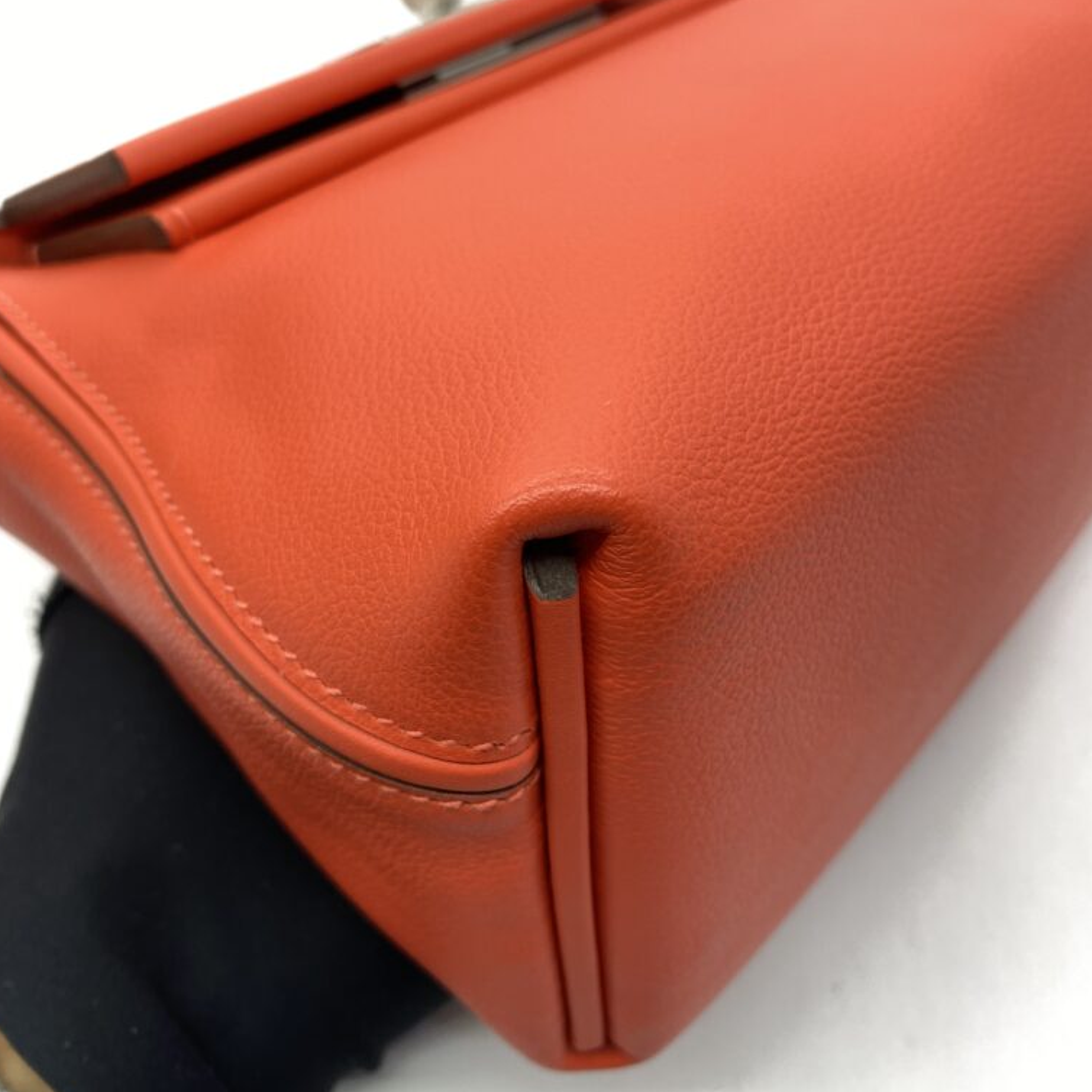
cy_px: 478
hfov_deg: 54.0
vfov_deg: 53.9
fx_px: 1071
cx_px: 540
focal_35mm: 30
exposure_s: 1/100
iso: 64
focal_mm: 4.25
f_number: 1.8
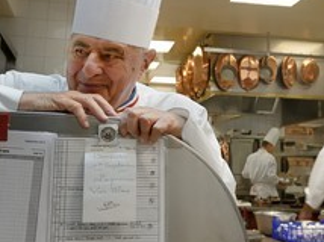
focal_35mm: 51
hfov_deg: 37.5
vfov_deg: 28.3
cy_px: 74
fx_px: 477
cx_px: 160
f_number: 8
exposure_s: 1/60
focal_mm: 27
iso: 1600
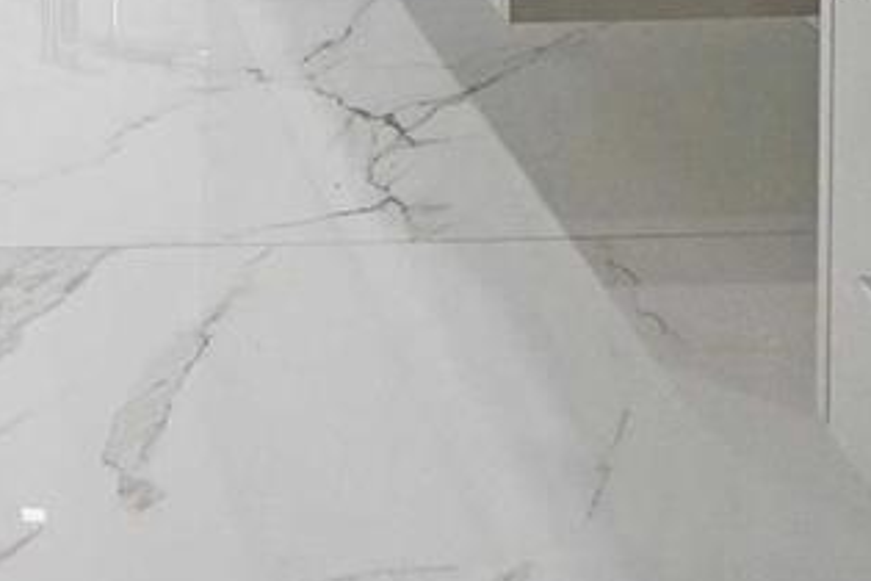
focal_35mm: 104
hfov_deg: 18.6
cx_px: -182
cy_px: -985
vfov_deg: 10.5
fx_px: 2516
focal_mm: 16
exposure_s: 1/200
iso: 1250
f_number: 5
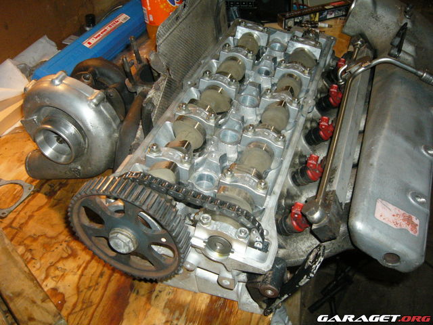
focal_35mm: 35
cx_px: 216
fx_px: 438
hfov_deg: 52.6
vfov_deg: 40.7
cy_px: 162
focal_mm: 5.8
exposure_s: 1/60
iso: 400
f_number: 2.8
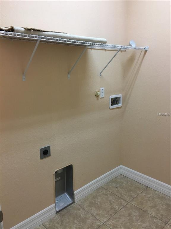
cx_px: 86
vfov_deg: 61.7
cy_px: 114
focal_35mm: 29
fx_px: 191
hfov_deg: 48.2
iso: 40
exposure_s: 1/30
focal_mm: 4.15
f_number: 2.2
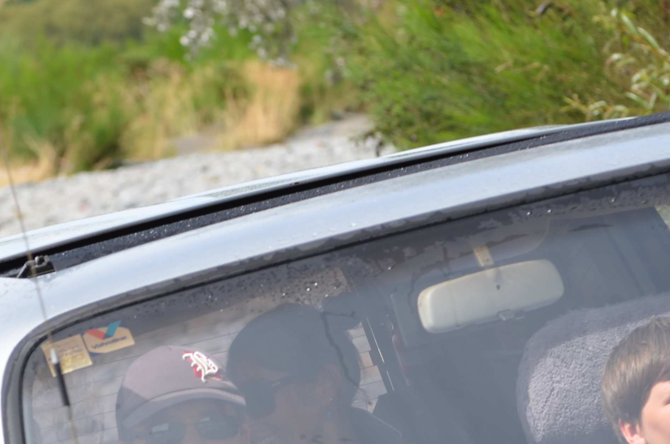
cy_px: 387
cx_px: 455
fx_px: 5534
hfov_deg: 6.9
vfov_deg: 4.6
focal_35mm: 298
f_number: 8
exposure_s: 1/250
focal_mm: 102
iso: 125
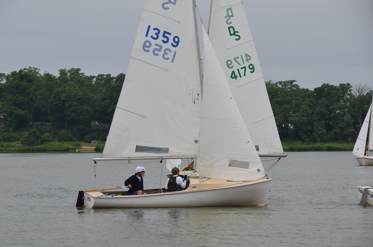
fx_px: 1396
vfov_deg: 10.1
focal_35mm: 135
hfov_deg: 15.2
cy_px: 124
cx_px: 186
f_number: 8
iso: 100
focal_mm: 90
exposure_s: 1/250
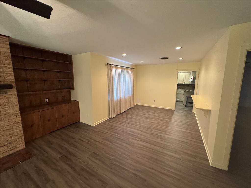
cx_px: 126
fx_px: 102
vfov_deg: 85.7
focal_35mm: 14
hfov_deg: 102.1
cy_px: 94
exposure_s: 1/60
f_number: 2.2
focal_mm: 2.22
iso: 400
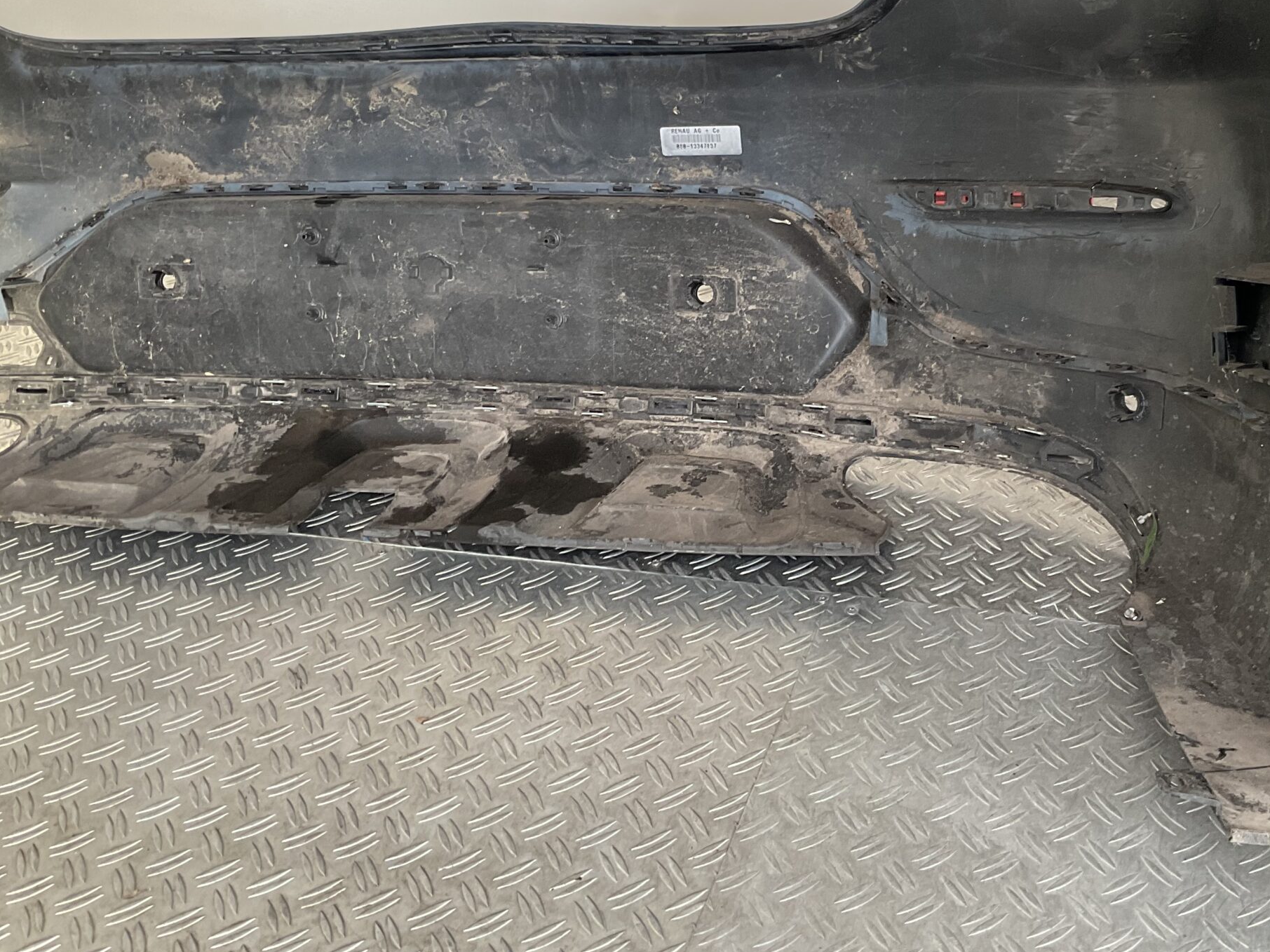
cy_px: 333
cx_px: 796
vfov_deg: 34.9
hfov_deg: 45.4
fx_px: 1504
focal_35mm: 41
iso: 50
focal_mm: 3
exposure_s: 1/60
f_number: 1.8
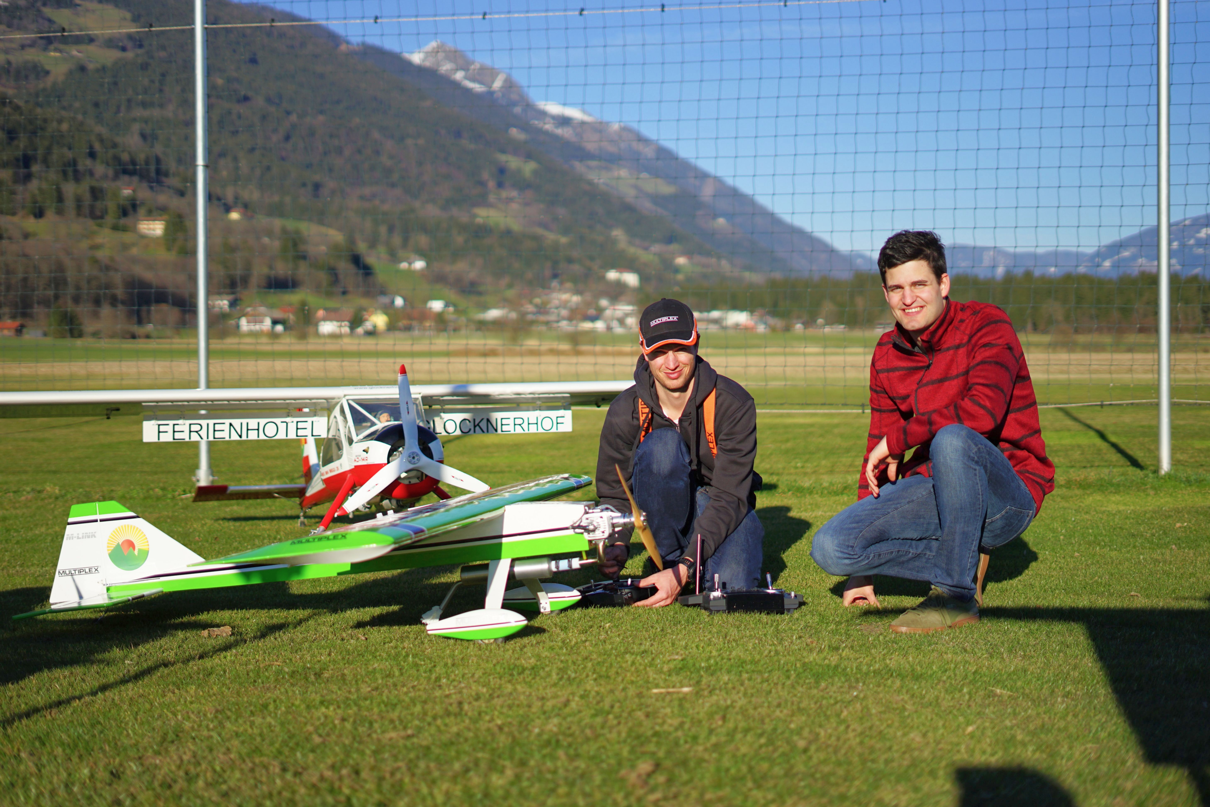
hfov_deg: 39.6
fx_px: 1680
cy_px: 404
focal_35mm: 50
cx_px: 605
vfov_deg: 27.0
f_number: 1.8
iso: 100
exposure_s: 1/5000
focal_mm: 50
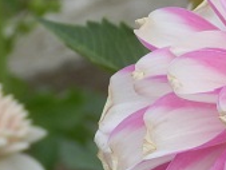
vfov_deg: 5.6
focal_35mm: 266
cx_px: 316
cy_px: 90
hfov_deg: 7.3
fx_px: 1738
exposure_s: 1/250
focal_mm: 10.8
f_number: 4.2
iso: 80
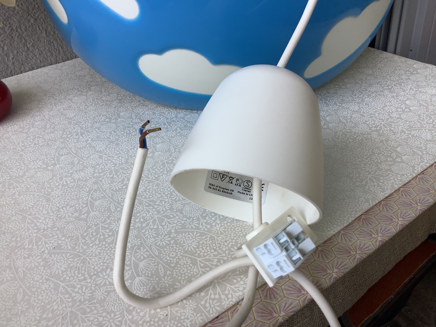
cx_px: 218
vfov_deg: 45.4
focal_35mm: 31
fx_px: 390
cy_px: 164
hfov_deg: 58.4
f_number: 2.4
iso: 25
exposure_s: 1/297
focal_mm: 3.3
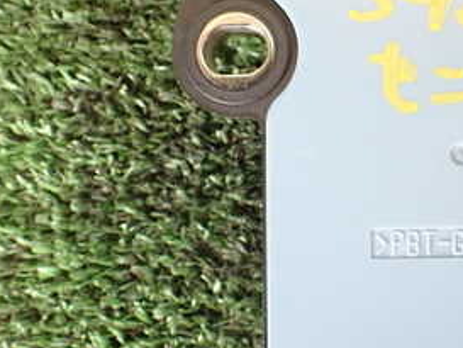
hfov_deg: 28.0
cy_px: 121
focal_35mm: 66
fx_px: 883
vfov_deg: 22.2
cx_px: 438
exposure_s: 1/80
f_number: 2.3
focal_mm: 5.4
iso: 800
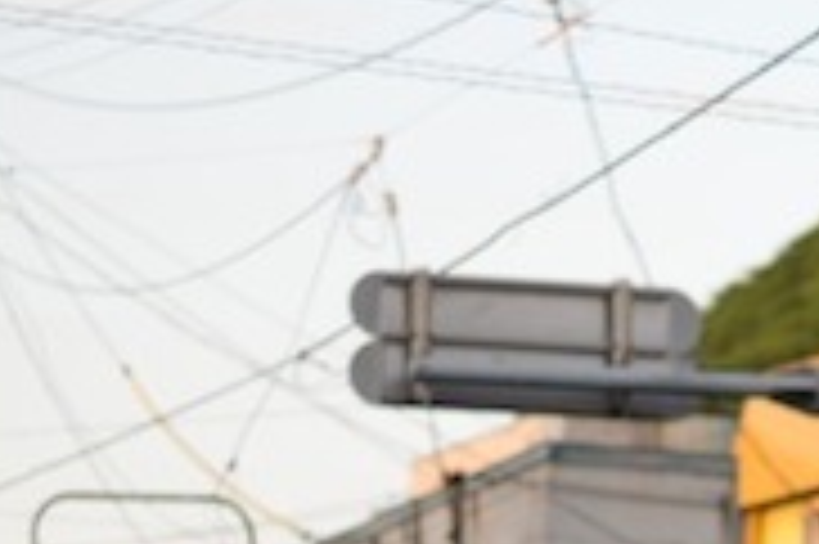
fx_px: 5614
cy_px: 794
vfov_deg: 5.5
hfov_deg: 8.3
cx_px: 1004
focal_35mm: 247
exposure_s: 1/1000
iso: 100
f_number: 1.4
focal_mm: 50
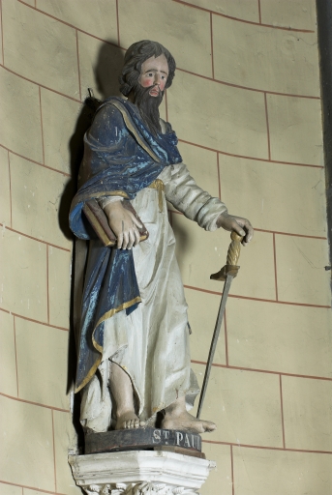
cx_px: 166
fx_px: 2399
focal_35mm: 174
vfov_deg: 11.8
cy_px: 248
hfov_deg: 7.9
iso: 100
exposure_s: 1/50
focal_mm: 116
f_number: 8
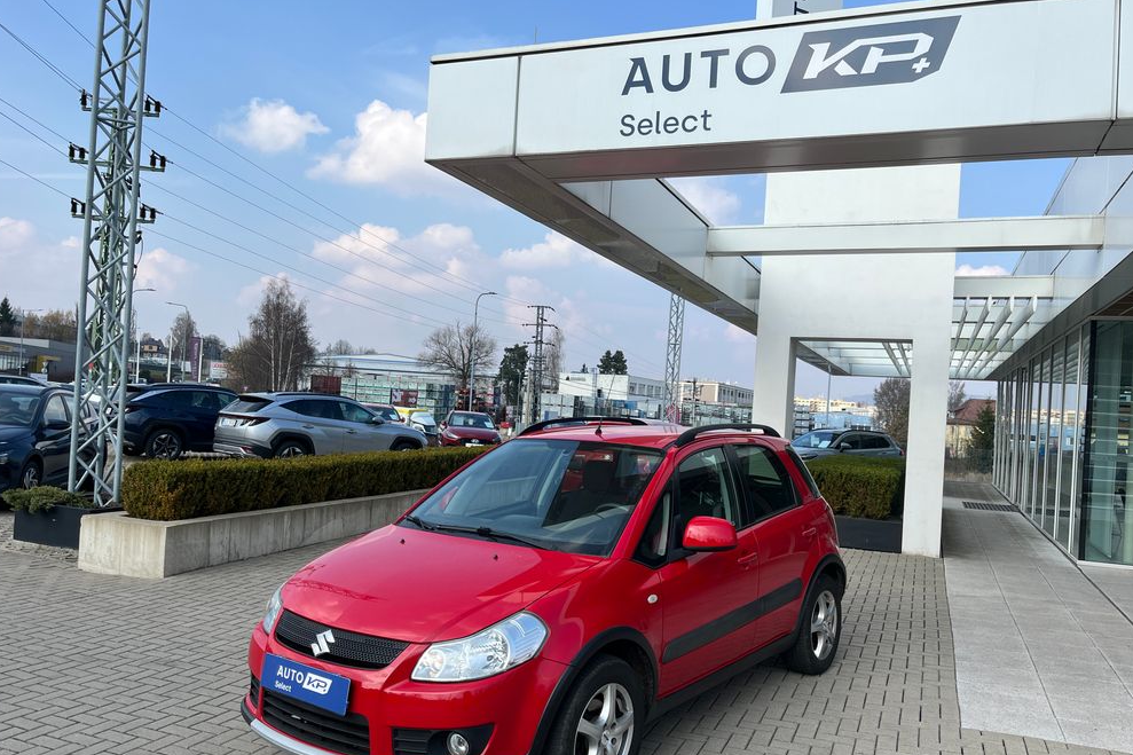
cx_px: 571
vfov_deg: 46.4
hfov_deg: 65.5
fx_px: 881
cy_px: 400
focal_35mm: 28
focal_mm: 5.1
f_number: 1.6
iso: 50
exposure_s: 1/1404
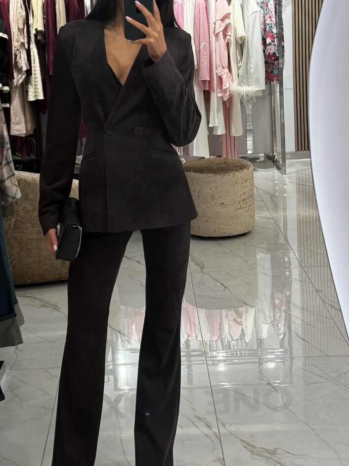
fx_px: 914
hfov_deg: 21.5
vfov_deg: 28.4
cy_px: 162
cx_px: 112
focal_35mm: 68
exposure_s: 1/156
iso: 50
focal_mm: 6.76
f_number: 1.78
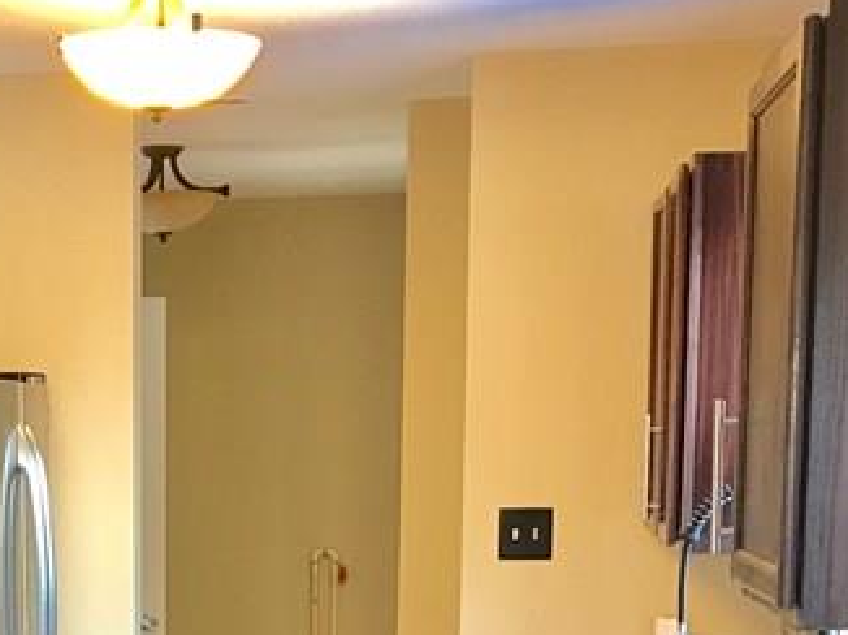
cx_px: 47
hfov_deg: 21.6
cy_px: 817
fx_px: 2154
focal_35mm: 88
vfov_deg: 15.9
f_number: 1.8
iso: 40
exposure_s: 1/15
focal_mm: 3.99
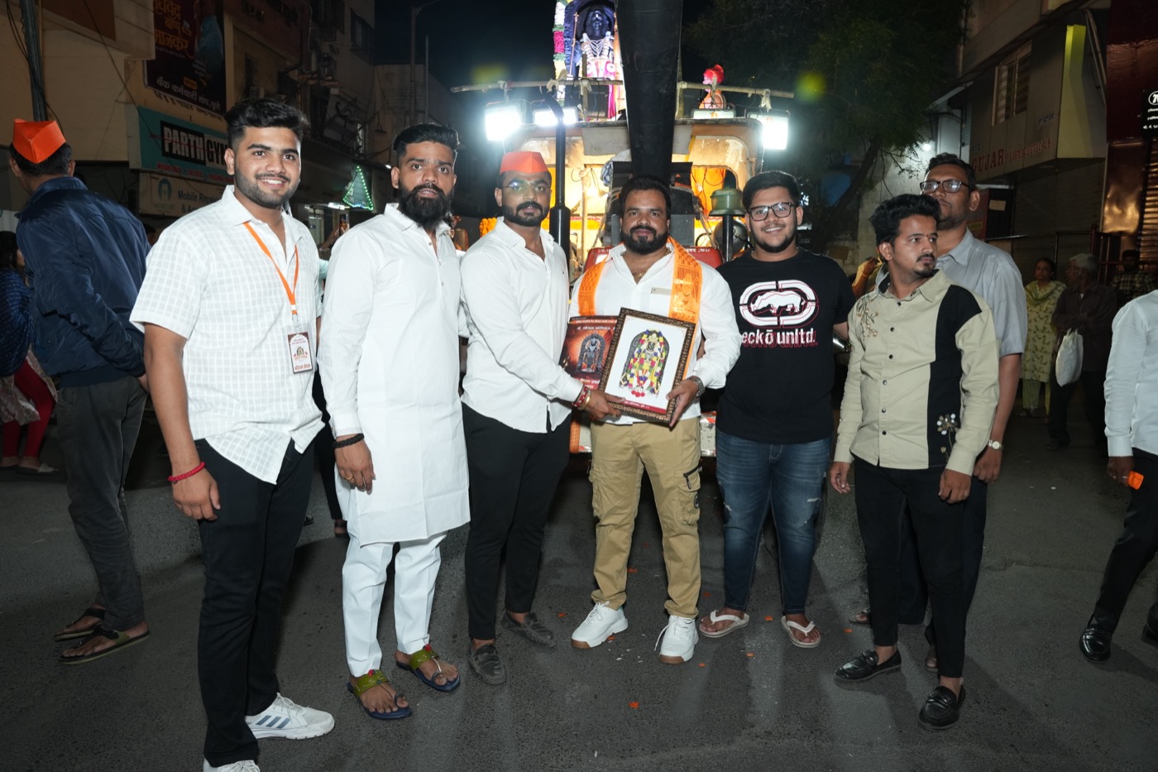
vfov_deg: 51.1
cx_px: 579
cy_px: 386
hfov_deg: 71.3
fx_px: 807
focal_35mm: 25
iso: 1250
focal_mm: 25.1
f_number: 5
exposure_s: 1/160
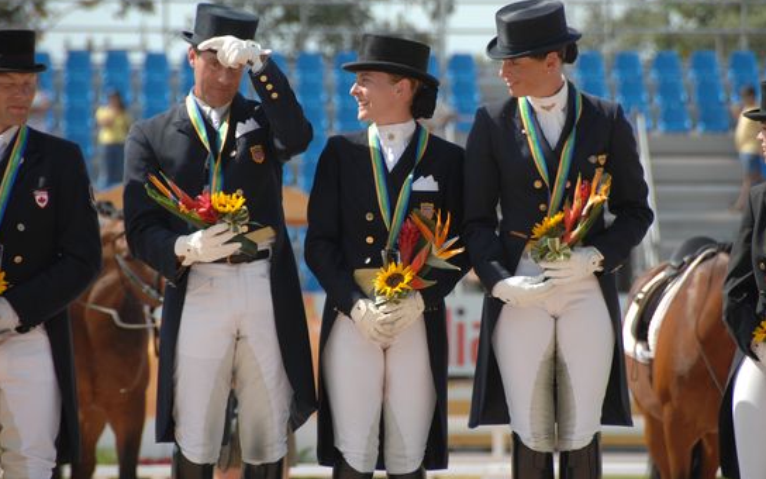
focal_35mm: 359
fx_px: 7494
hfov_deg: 5.9
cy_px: 192
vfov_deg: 3.7
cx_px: 413
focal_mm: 200
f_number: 5.6
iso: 200
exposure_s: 1/500
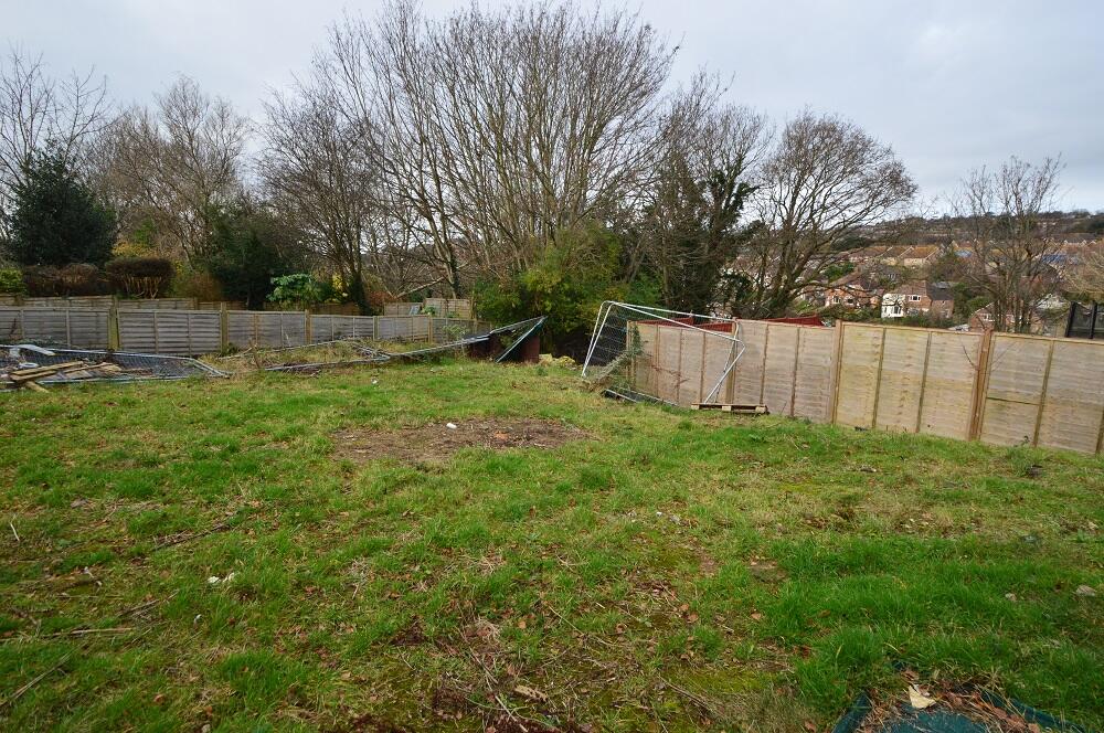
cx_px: 552
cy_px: 366
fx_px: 528
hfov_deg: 92.5
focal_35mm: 17
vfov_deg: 69.5
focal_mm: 11.5
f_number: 9
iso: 400
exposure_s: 1/125
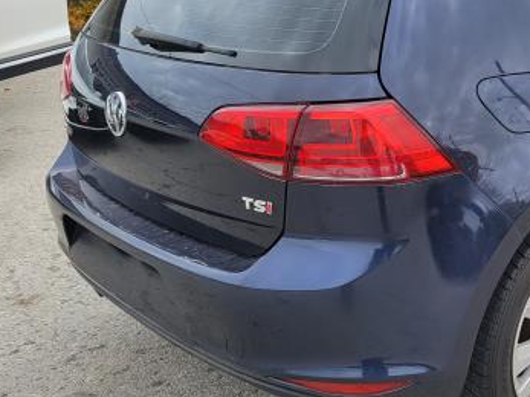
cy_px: 144
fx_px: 735
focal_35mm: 48
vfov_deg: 30.1
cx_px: 478
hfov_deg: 37.1
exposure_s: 1/423
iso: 40
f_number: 1.8
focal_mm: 5.4
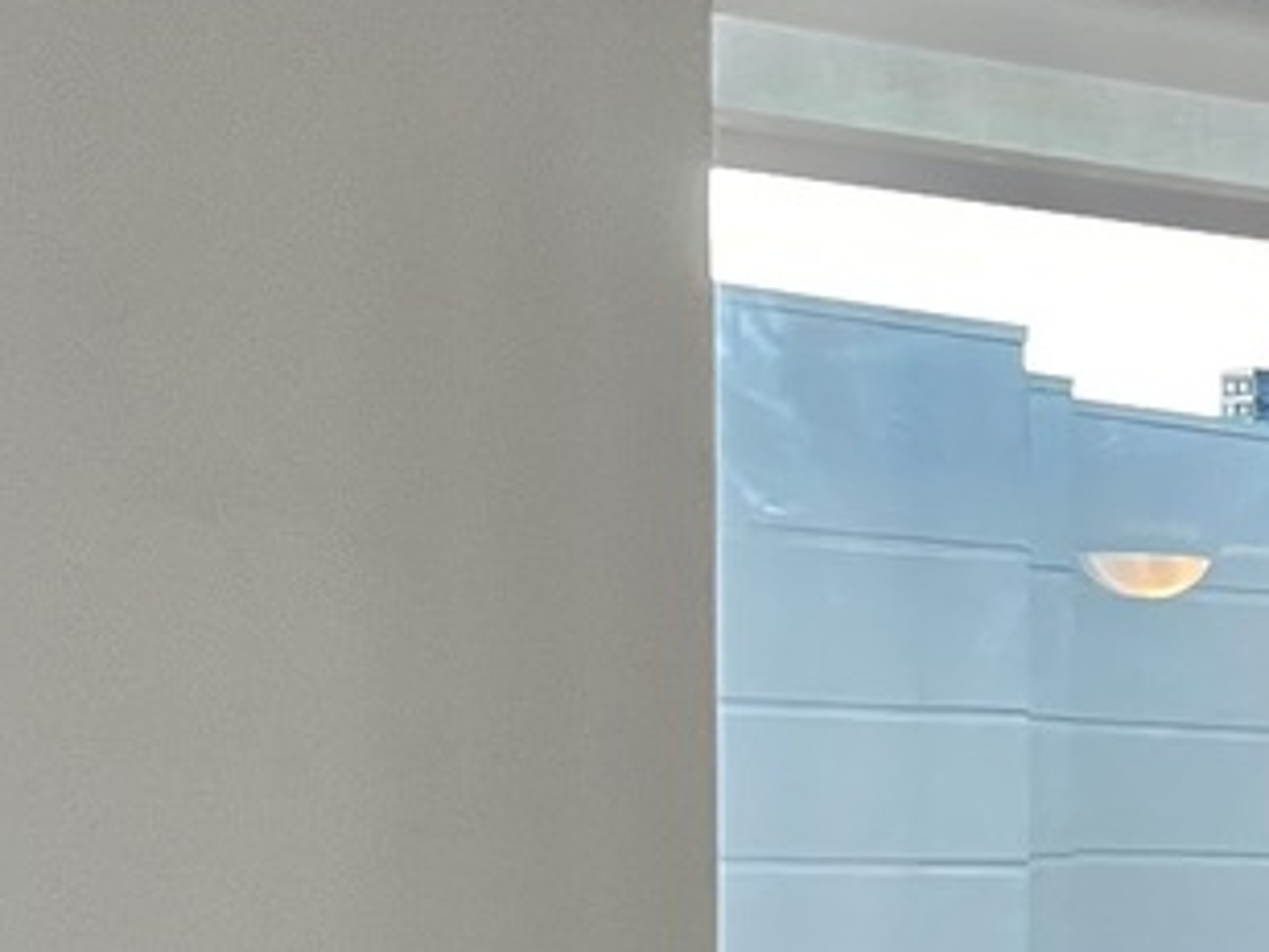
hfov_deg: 13.7
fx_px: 4289
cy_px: 1278
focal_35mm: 117
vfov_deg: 12.2
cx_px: 2699
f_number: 1.6
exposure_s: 1/60
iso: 160
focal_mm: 5.1
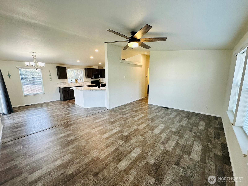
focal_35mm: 14
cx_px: 124
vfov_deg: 85.7
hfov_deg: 102.1
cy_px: 93
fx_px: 100
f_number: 2.2
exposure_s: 1/120
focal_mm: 2.22
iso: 160
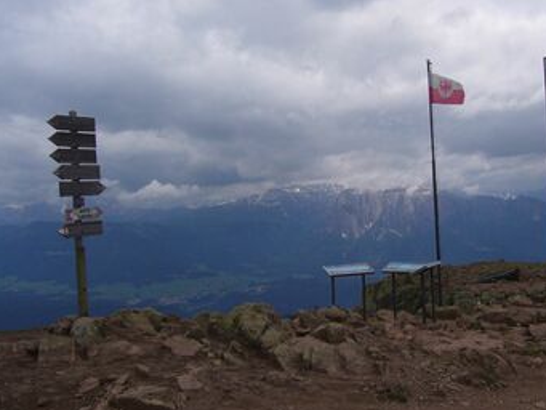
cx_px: 312
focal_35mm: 41
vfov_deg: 35.1
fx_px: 647
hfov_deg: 45.6
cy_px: 186
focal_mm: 5.8
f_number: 5.6
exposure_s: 1/500
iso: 80
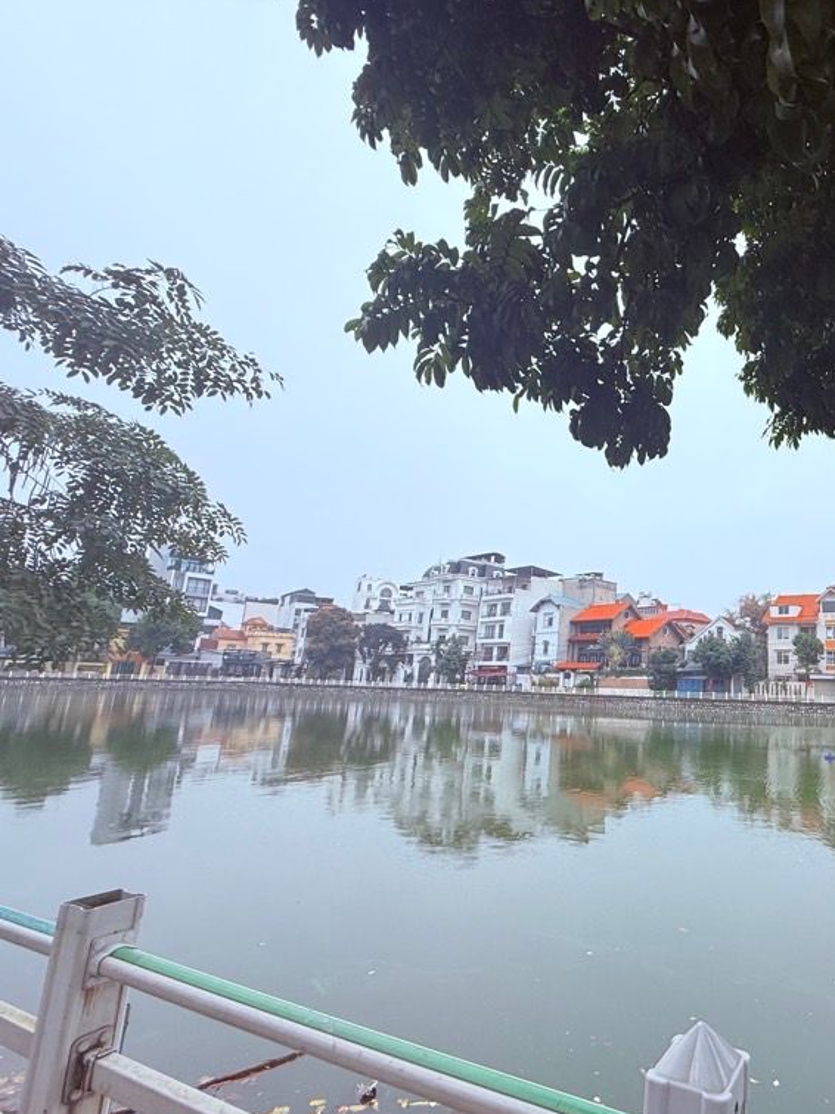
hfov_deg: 62.1
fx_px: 611
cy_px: 562
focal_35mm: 19
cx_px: 685
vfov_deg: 84.7
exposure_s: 1/809
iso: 50
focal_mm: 2.22
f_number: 2.2
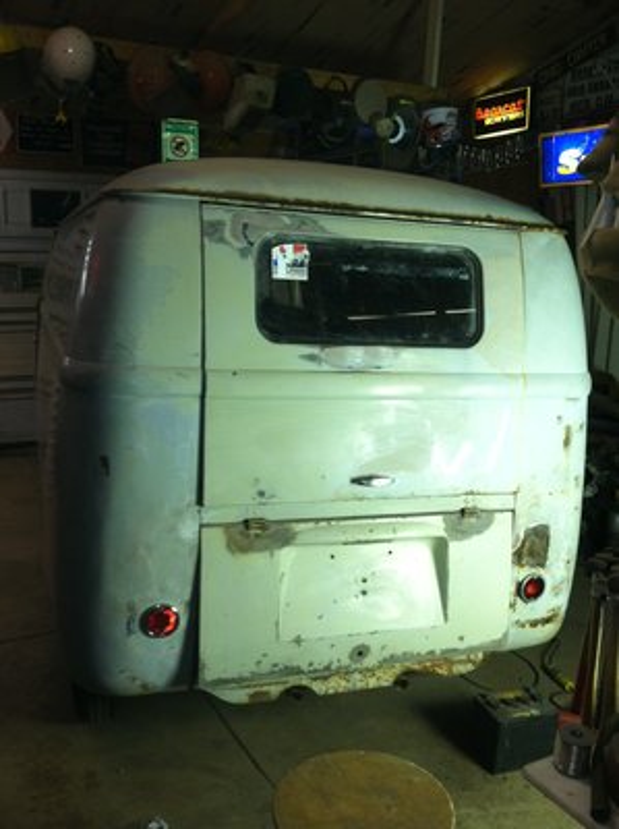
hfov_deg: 40.6
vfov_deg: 52.7
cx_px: 310
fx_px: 836
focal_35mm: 35
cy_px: 414
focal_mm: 3.85
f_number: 2.8
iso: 100
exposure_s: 1/15
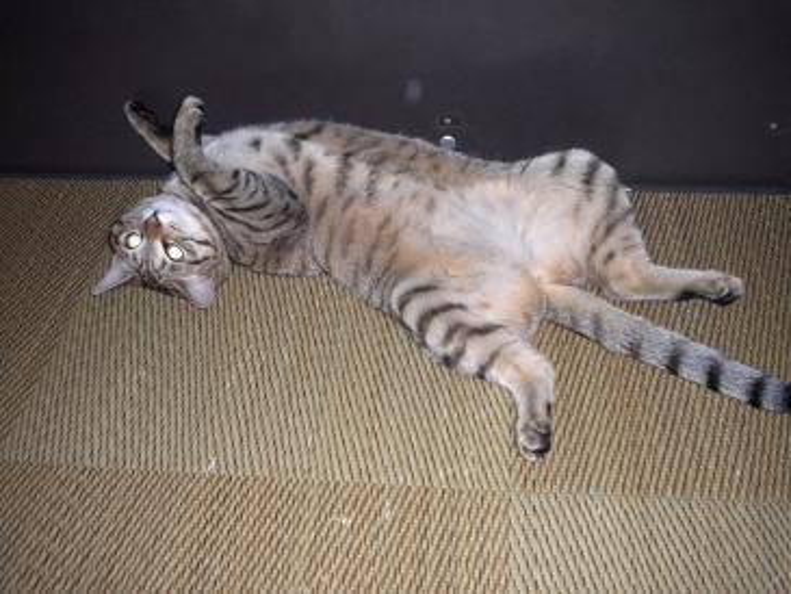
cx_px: 396
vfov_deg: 35.2
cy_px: 297
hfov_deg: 45.8
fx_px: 937
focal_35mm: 41
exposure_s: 1/30
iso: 400
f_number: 3.5
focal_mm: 7.4
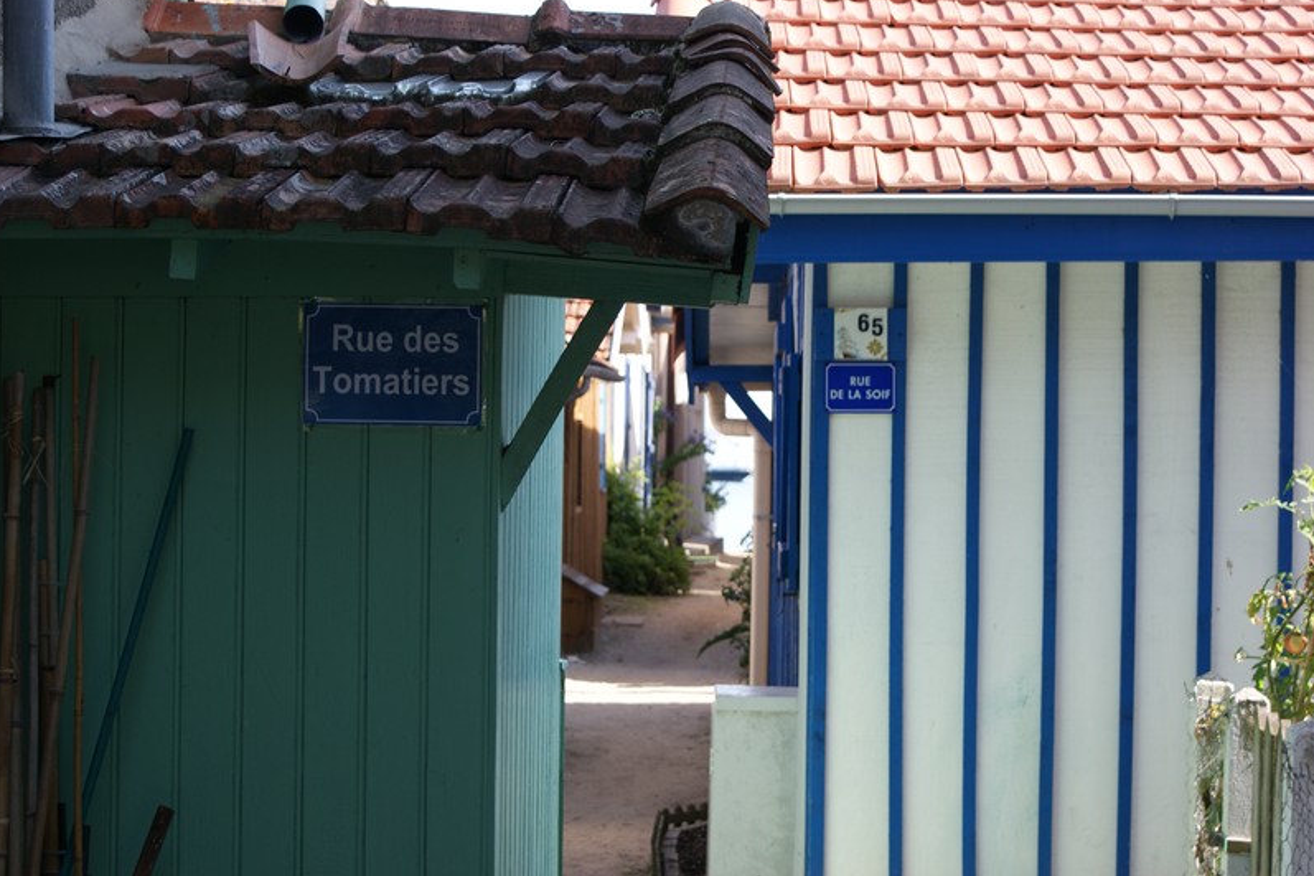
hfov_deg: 25.4
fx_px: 2919
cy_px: 419
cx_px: 628
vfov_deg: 17.1
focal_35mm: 80
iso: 100
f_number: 6.3
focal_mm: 50
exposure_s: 1/100
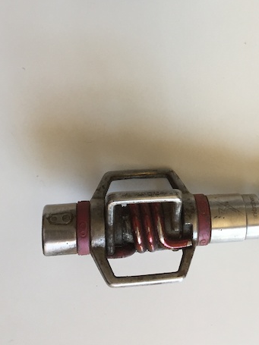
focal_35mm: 51
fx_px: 509
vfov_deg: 36.6
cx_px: 190
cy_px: 84
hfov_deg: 28.2
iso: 40
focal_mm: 4.15
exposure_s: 1/30
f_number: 2.2
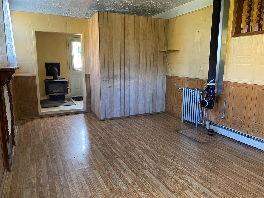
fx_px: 198
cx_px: 132
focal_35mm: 26
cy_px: 99
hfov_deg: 67.3
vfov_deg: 53.1
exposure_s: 1/60
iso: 320
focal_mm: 4.25
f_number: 1.8
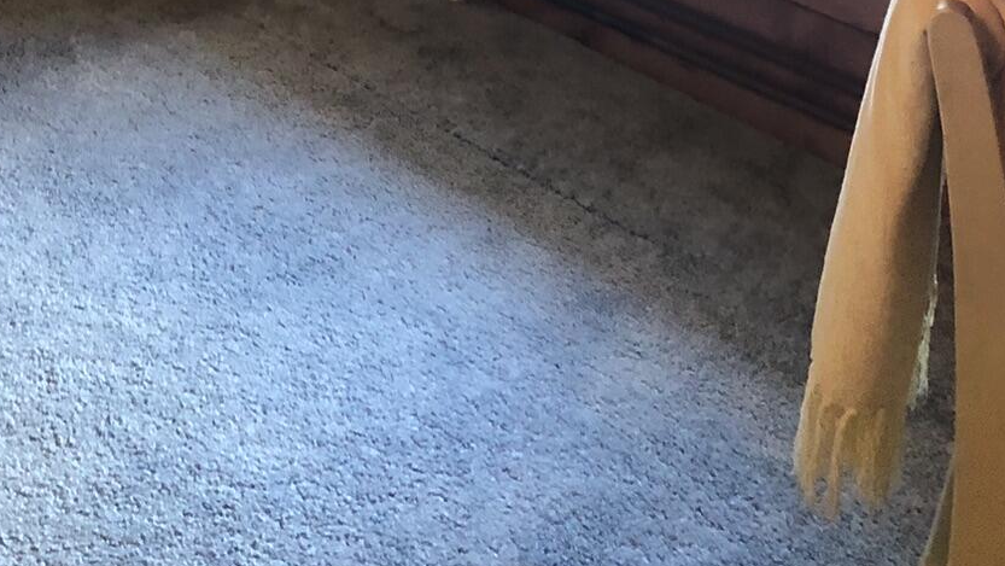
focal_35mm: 75
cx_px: 100
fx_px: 1999
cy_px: -257
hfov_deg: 27.2
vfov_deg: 15.0
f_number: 1.8
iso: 50
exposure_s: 1/15
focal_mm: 3.99
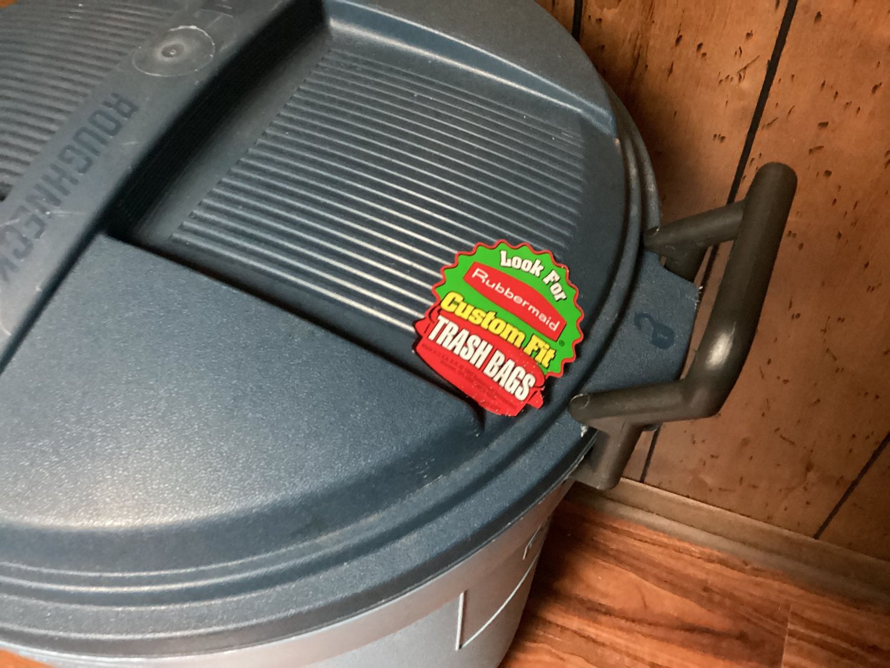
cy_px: 334
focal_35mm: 31
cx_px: 445
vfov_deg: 45.4
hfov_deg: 58.3
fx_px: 797
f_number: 2.4
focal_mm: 3.3
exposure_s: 1/20
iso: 640
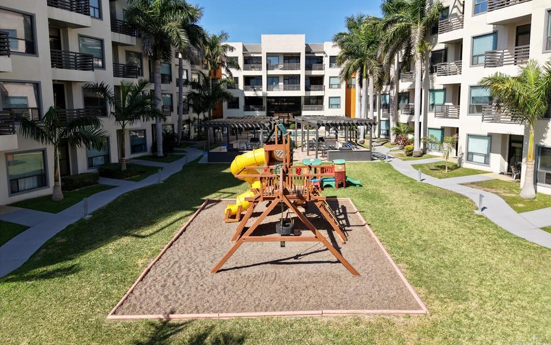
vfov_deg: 47.4
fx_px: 390
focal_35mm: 26
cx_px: 281
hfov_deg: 70.4
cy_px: 145
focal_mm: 8.67
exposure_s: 1/4000
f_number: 1.8
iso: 180
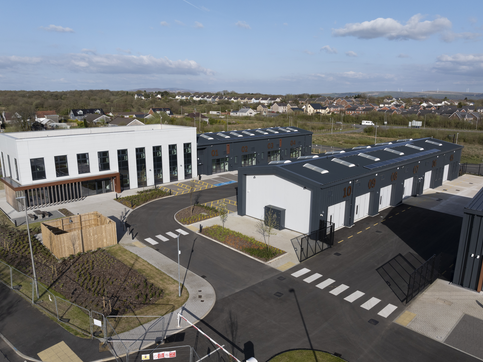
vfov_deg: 53.0
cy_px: 190
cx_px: 238
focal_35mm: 26
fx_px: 363
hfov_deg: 67.3
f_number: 5
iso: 100
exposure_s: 1/60
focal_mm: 12.29
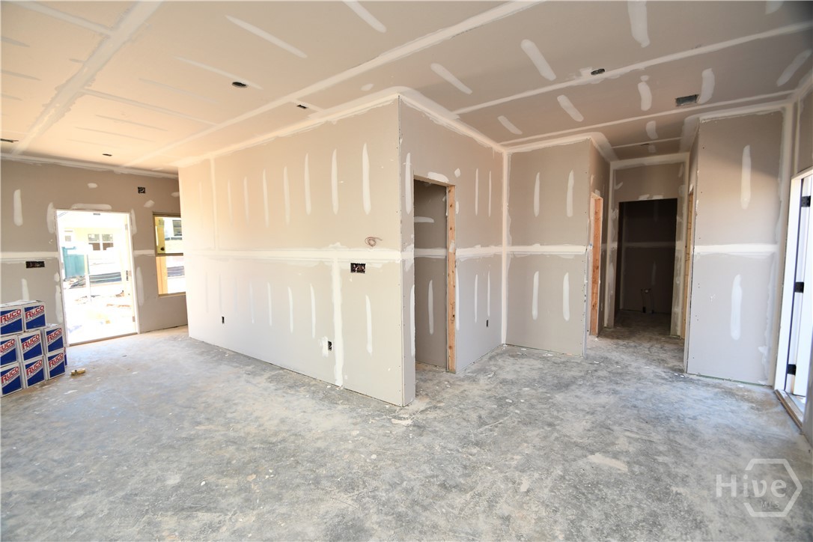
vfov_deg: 77.3
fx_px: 339
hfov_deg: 100.4
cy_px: 271
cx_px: 406
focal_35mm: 15
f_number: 4
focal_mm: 10
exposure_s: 1/60
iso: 200
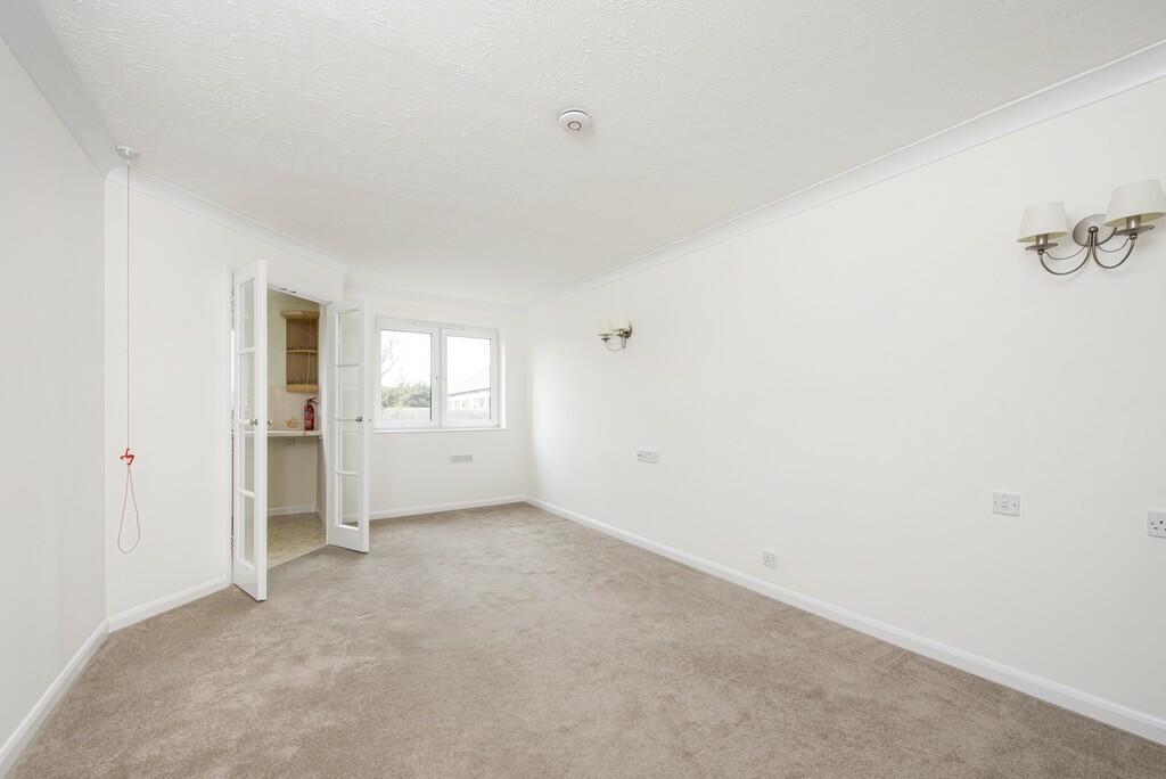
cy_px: 390
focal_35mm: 14
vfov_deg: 81.3
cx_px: 583
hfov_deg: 104.2
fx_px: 454
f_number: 9
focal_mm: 14
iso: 250
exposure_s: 1/13
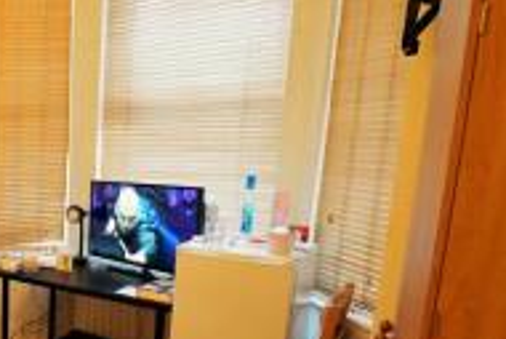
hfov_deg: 44.5
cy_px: 247
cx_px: -21
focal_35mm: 35
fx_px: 492
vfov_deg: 37.2
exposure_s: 1/30
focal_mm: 14
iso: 4000
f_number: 4
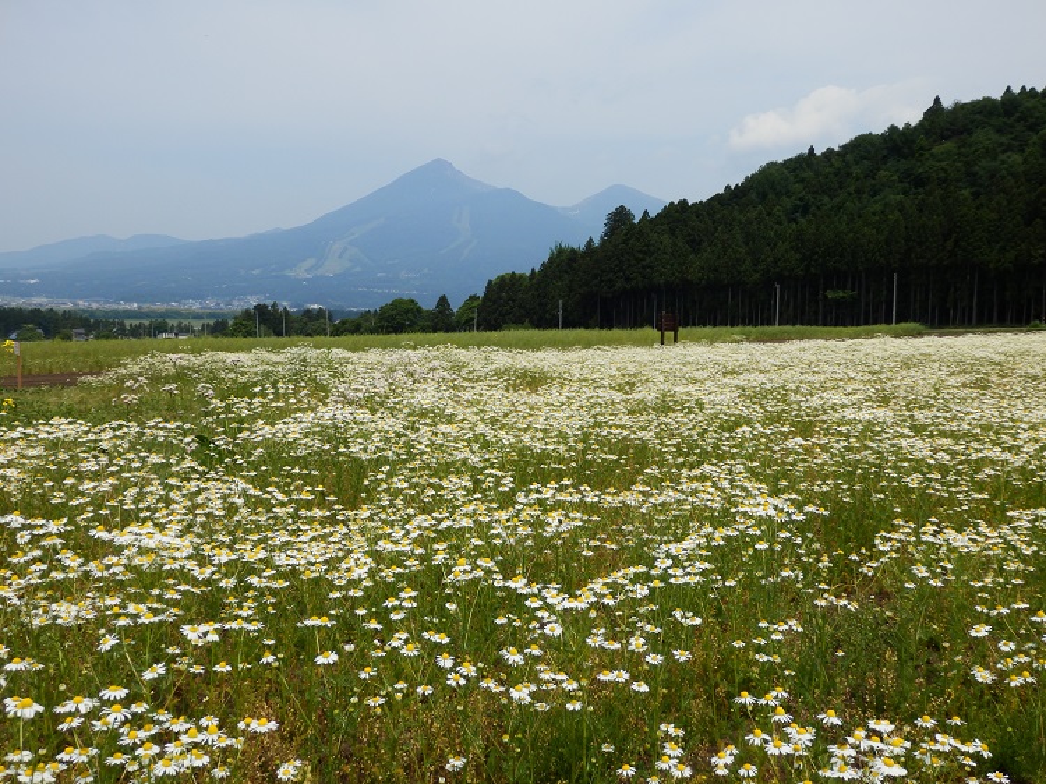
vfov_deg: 42.9
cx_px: 523
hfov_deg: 55.4
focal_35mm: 33
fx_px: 997
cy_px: 392
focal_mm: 6
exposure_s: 1/160
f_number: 9.7
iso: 80
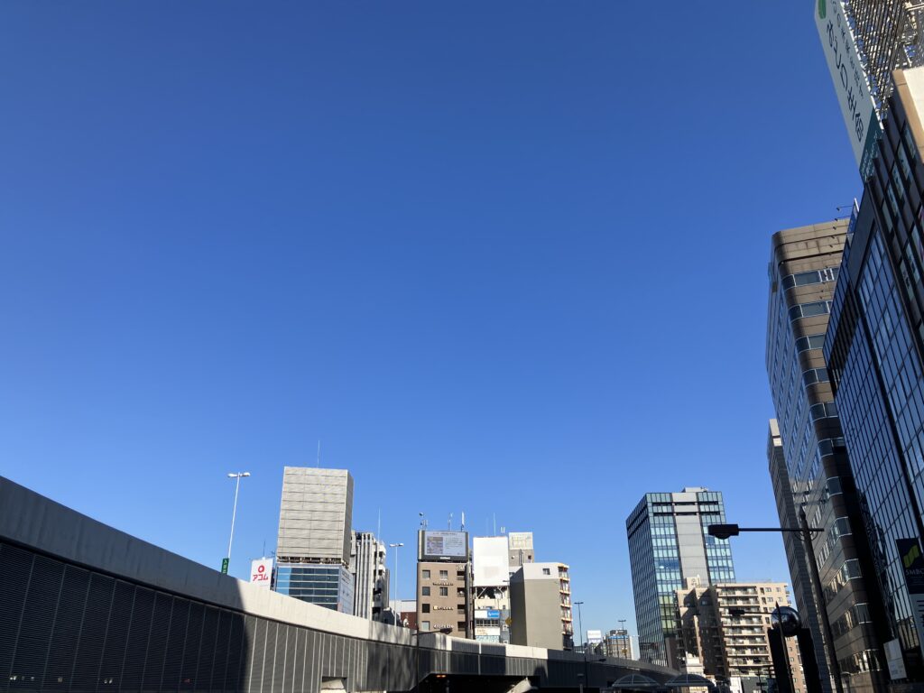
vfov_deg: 49.7
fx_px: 747
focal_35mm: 28
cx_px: 462
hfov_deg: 63.4
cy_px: 346
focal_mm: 3.99
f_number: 1.8
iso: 32
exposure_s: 1/1869
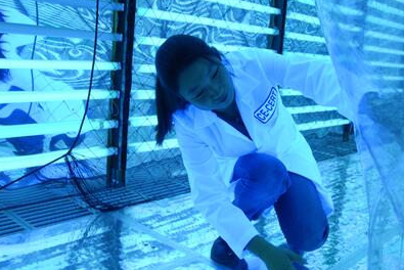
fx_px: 435
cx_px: 221
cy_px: 111
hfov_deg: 49.7
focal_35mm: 39
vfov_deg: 34.4
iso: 320
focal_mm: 17
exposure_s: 1/125
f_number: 3.5
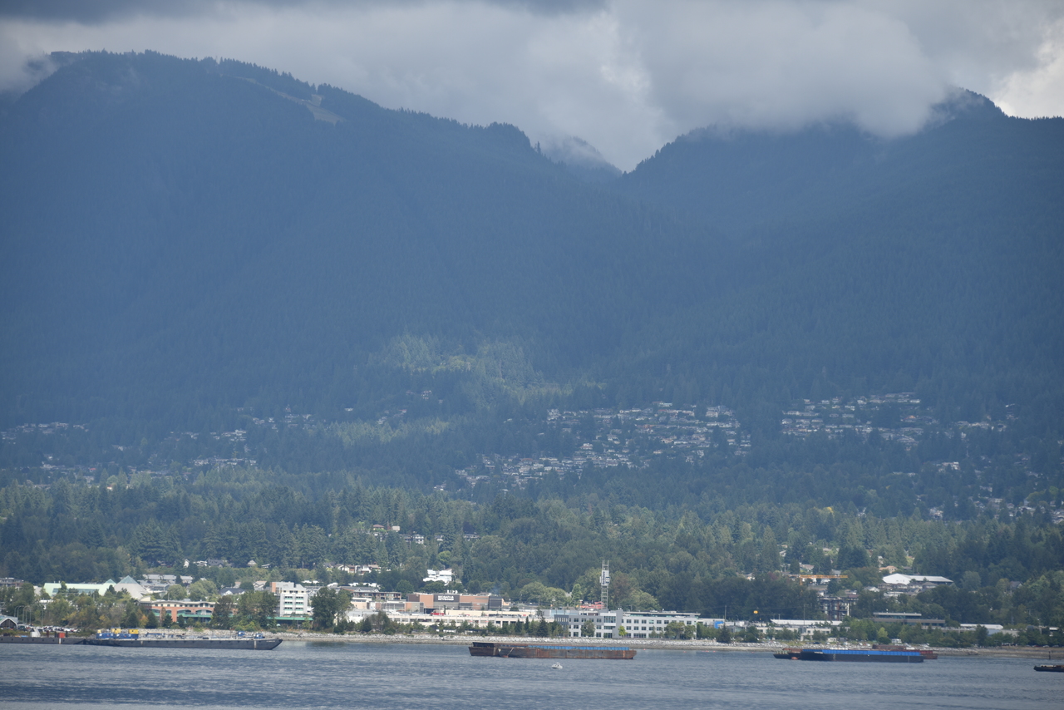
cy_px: 355
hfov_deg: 12.1
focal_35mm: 170
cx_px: 532
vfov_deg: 8.1
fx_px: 5025
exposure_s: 1/400
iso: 100
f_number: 6.3
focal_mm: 170
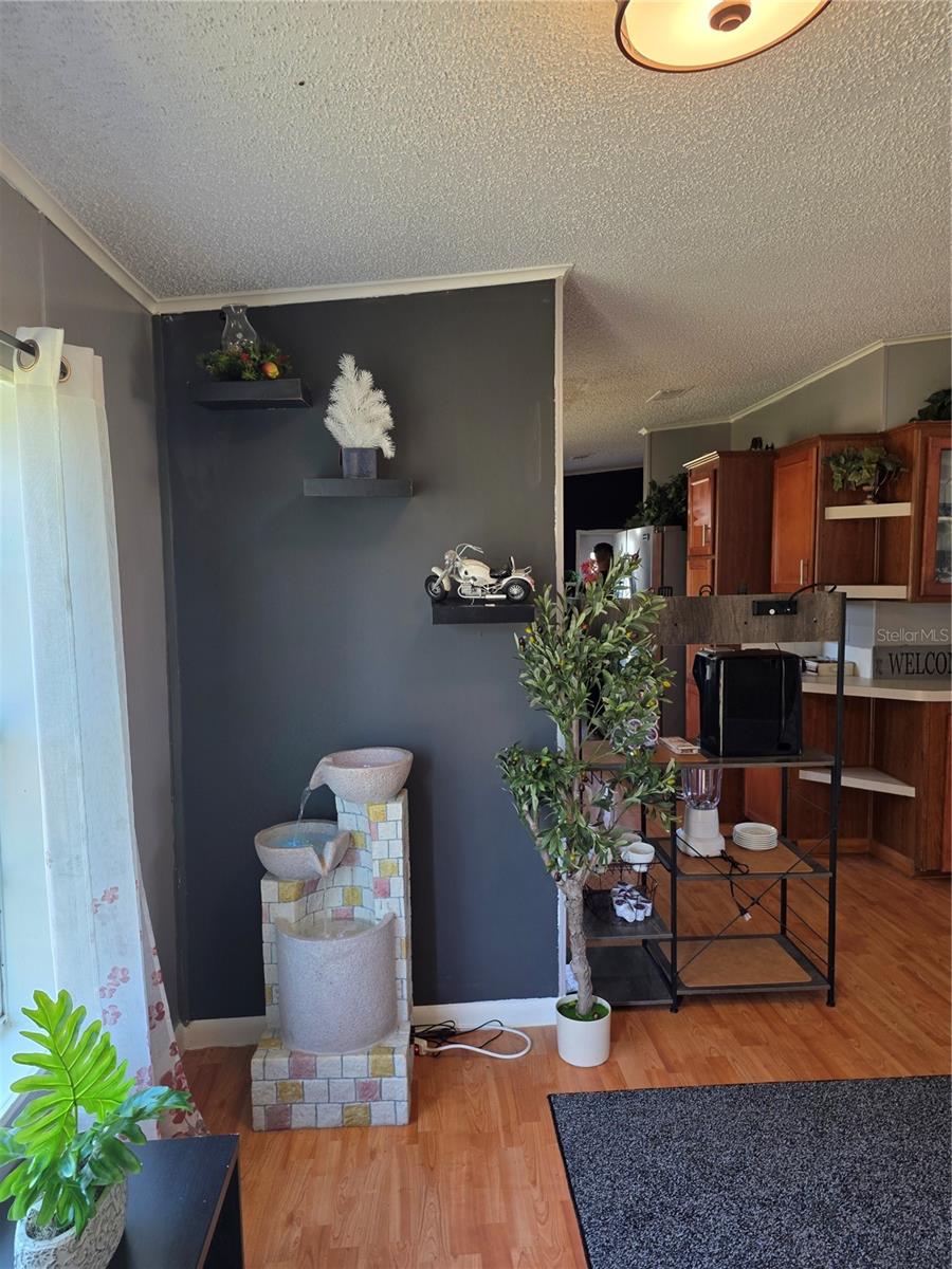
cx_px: 476
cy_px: 634
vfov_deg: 73.9
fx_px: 843
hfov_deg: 58.9
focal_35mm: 23
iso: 100
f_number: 1.7
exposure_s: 1/120
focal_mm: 6.25
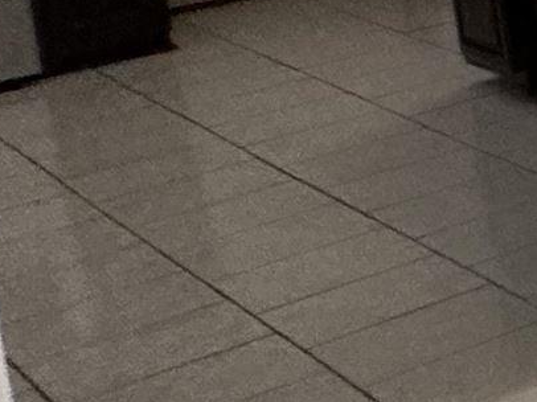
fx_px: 1643
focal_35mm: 106
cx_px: 1842
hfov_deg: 9.8
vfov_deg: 12.7
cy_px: -313
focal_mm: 2.22
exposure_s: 1/120
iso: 250
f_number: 2.2
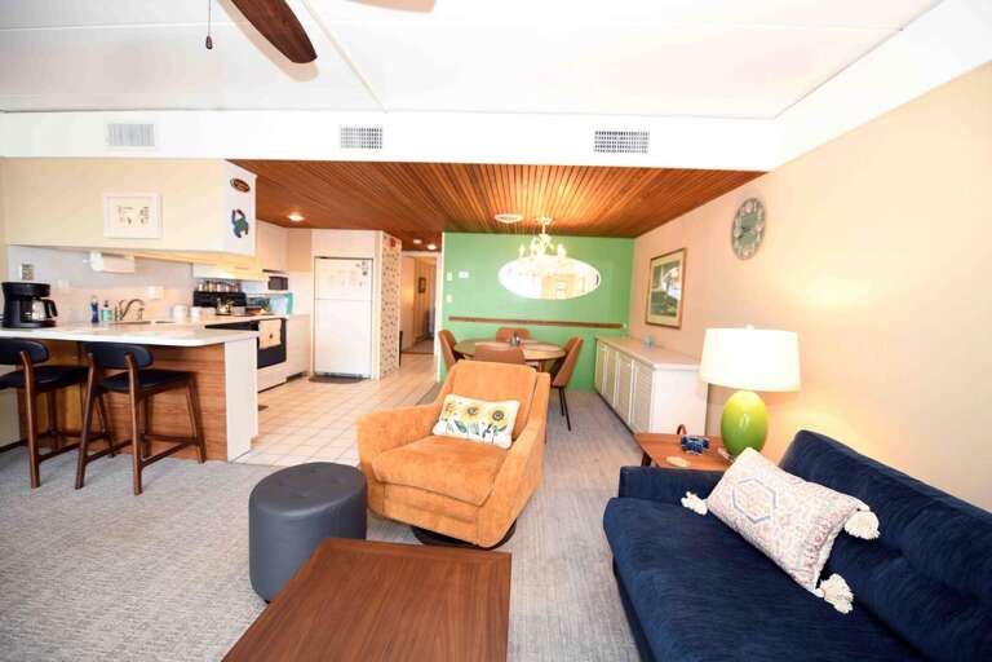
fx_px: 386
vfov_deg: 81.2
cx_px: 496
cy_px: 331
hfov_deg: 104.3
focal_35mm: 14
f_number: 3.2
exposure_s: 1/40
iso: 320
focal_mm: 14
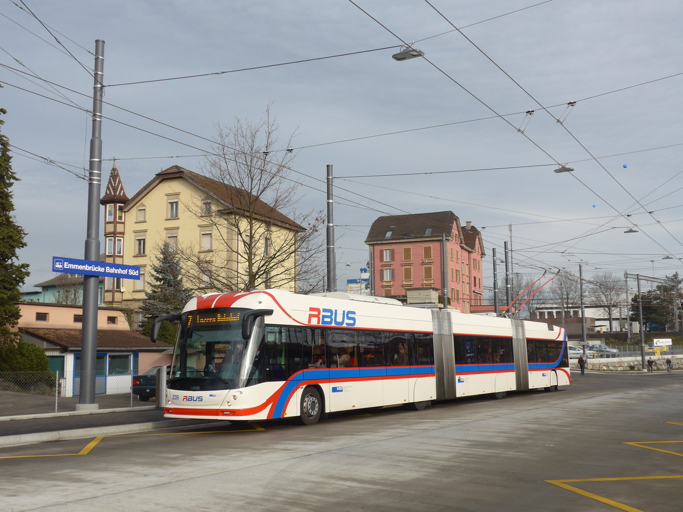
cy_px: 256
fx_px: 769
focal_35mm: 39
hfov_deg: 47.9
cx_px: 342
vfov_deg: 36.8
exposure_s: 1/640
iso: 80
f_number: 2.8
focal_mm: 8
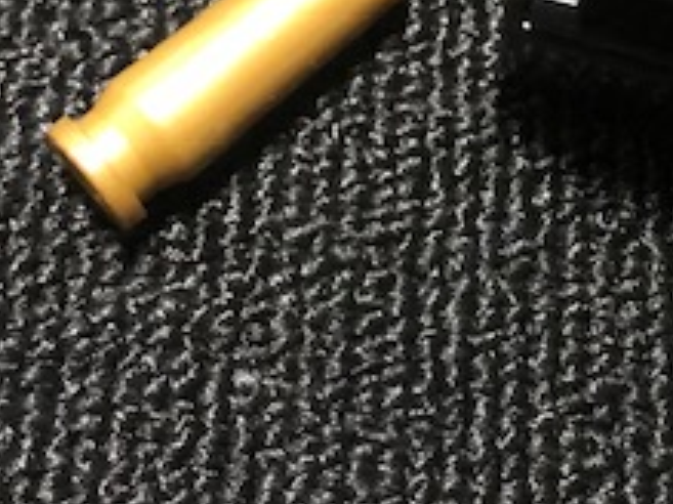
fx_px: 1593
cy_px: -108
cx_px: 550
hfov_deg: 23.5
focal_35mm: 82
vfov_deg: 17.1
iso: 100
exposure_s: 1/4
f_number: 1.8
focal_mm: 3.99
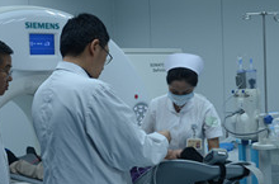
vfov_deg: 18.0
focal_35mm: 75
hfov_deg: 27.1
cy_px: 133
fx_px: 579
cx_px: 147
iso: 400
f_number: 4
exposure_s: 1/60
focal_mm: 22
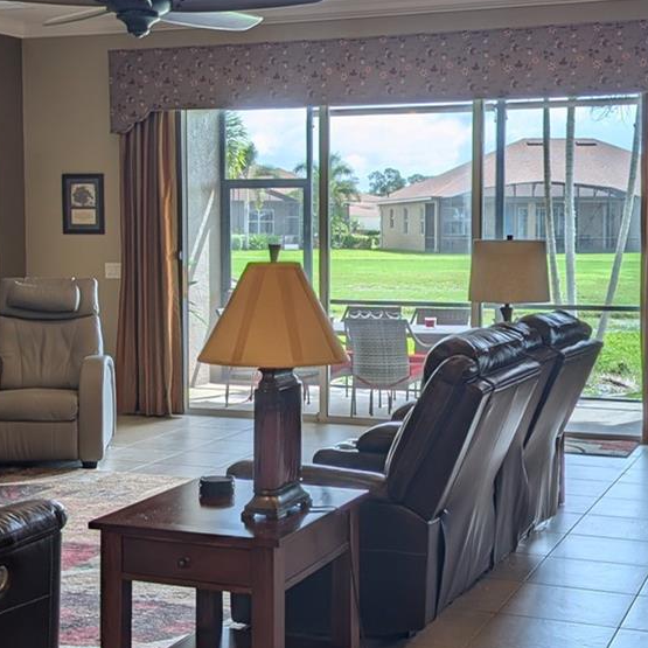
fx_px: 1292
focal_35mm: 61
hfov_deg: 28.1
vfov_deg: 28.1
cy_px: 300
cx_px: 300
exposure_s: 1/270
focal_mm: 6.9
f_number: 1.68
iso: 20
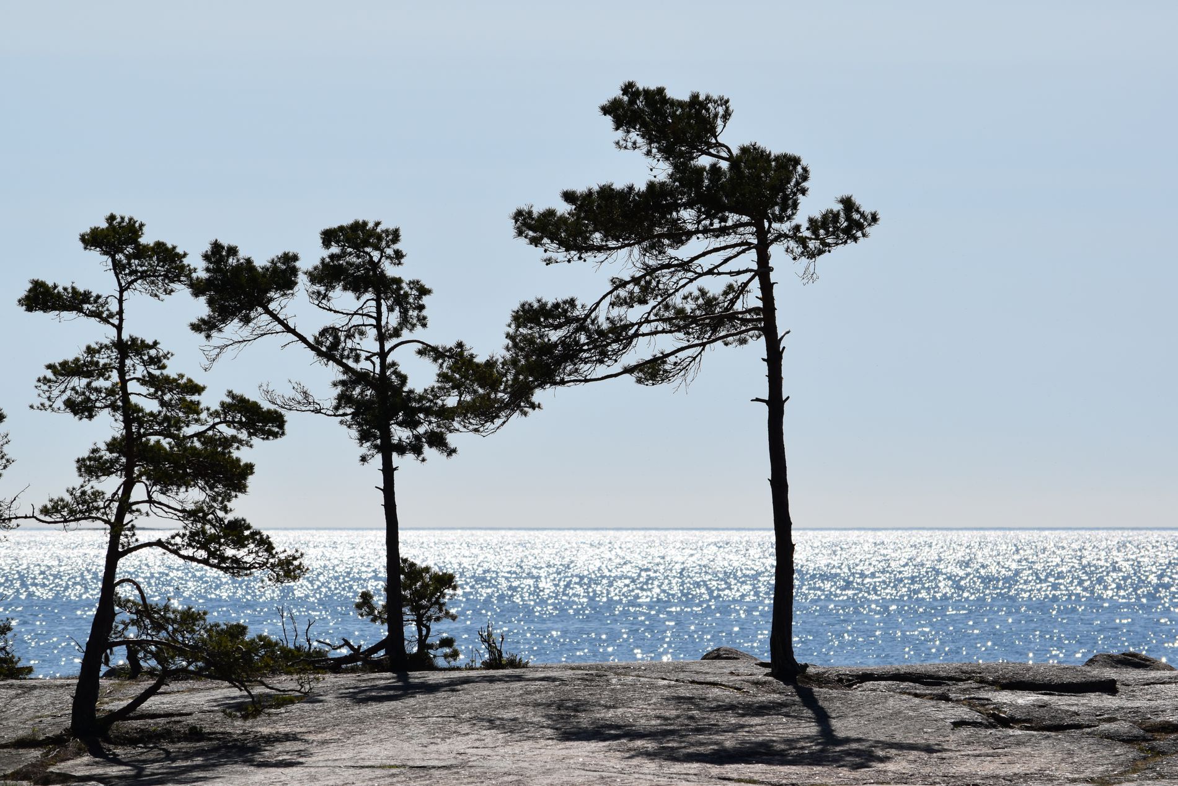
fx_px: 8344
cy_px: 393
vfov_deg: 5.4
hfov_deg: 8.1
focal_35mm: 255
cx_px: 589
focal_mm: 170
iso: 200
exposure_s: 1/1250
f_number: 9
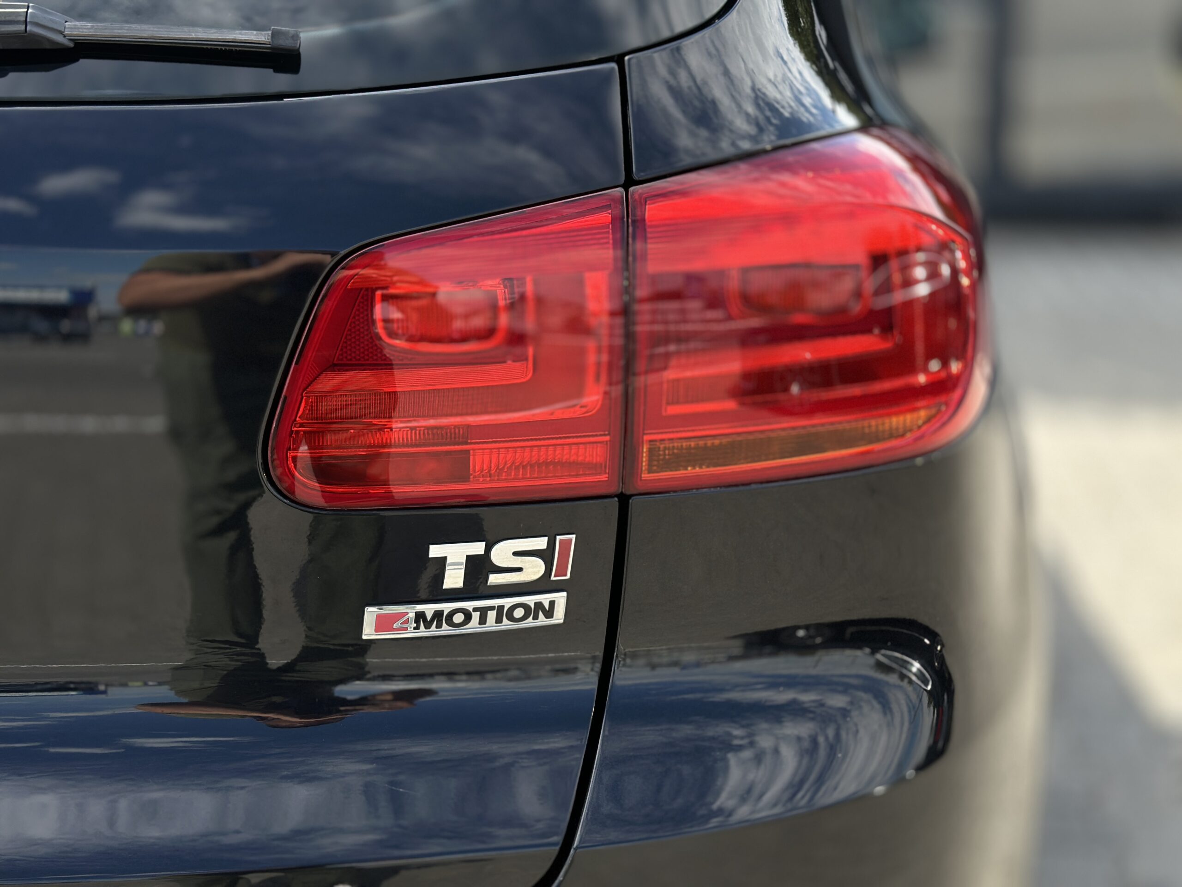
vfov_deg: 30.3
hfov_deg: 39.7
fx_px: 1639
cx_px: 591
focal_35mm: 48
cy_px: 444
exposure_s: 1/1639
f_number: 1.78
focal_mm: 6.86
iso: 80
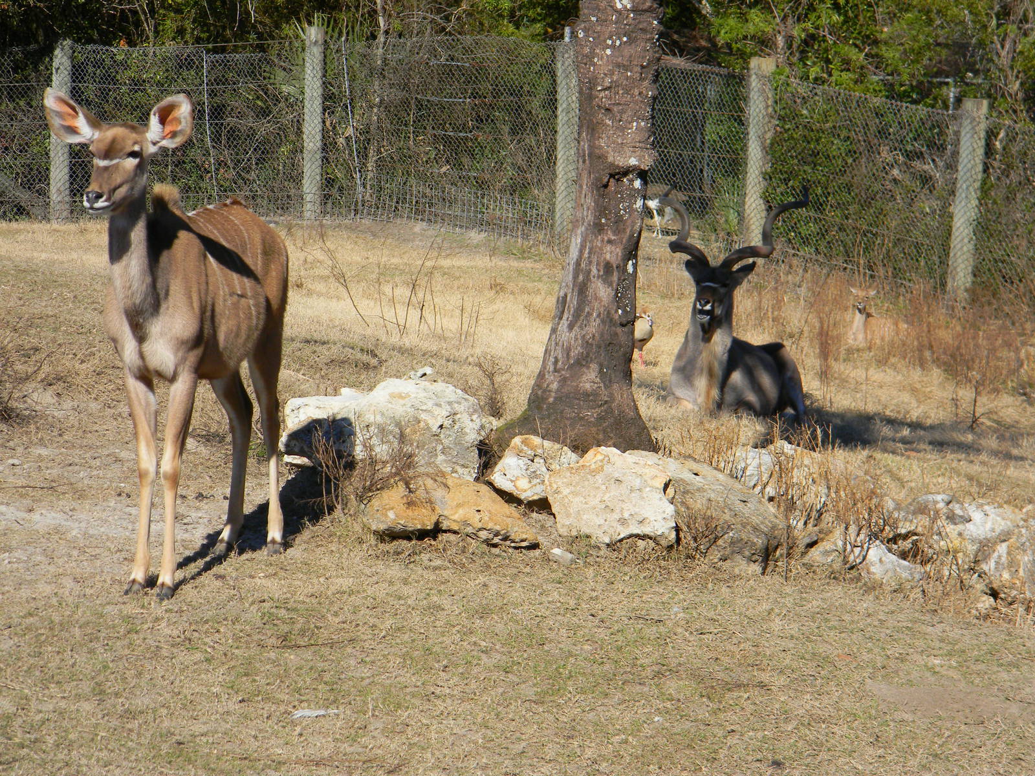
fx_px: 4425
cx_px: 518
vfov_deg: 10.0
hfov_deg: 13.3
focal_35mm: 148
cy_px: 388
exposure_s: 1/602
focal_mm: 26.8
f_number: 5
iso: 80
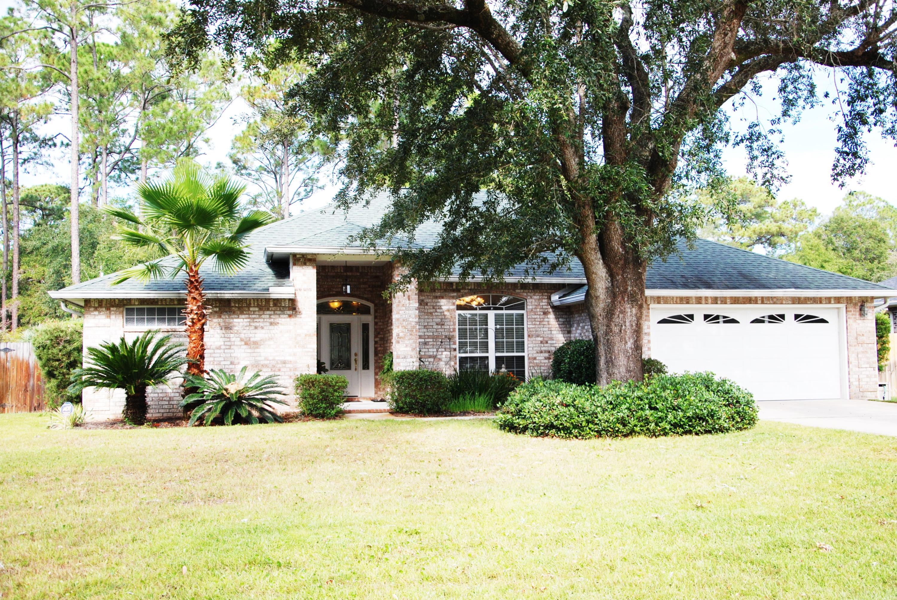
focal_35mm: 36
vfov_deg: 37.0
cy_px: 300
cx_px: 448
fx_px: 898
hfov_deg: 53.1
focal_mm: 24
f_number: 4
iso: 200
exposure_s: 1/400
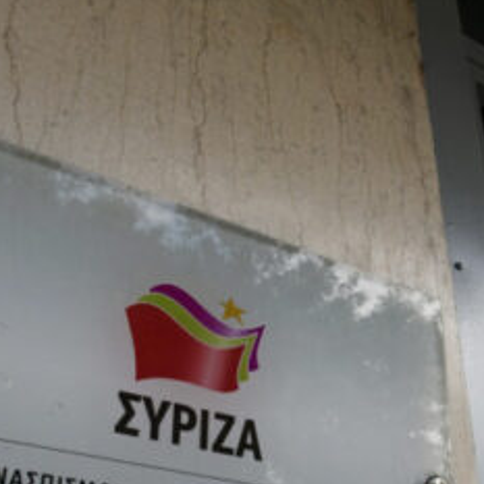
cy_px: 373
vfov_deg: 29.5
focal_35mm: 57
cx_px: 299
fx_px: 902
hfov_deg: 29.9
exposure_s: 1/400
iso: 400
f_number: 8
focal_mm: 26
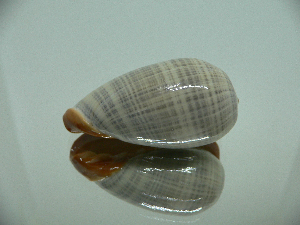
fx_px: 303
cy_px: 112
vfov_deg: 40.7
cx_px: 150
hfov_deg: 52.6
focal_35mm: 35
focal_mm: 4.6
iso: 150
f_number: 2.8
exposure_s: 1/60
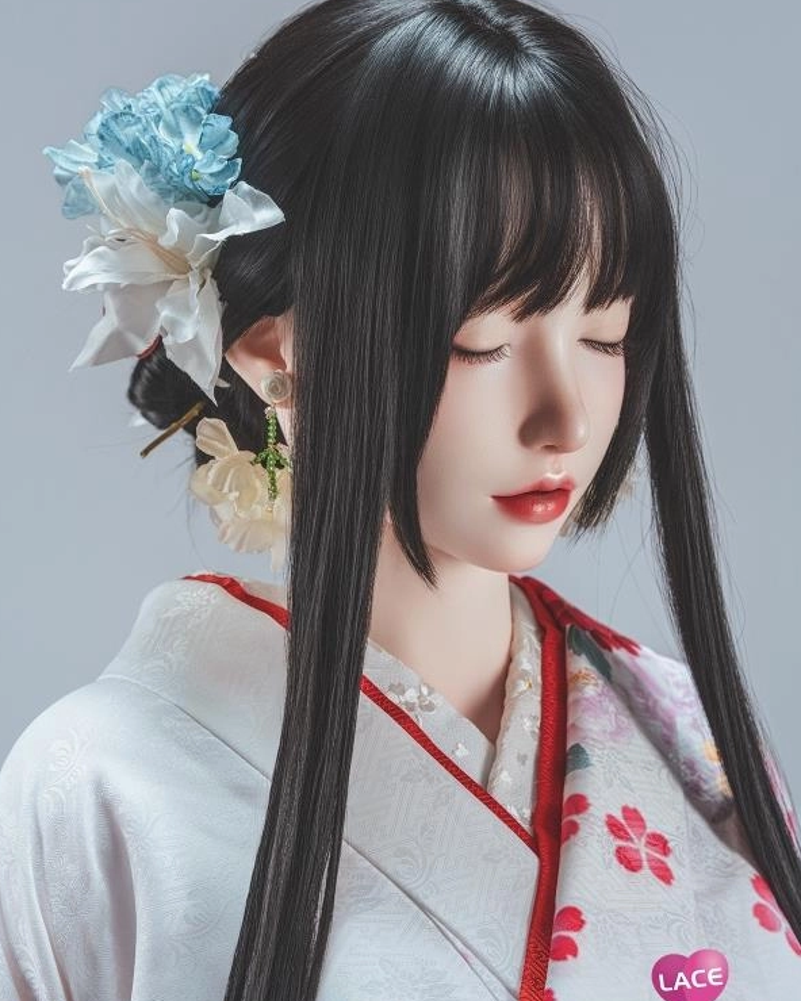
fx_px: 2874
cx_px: 396
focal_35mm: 97
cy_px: 503
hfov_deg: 15.9
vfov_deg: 19.8
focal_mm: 85
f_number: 6.3
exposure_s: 1/80
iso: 400
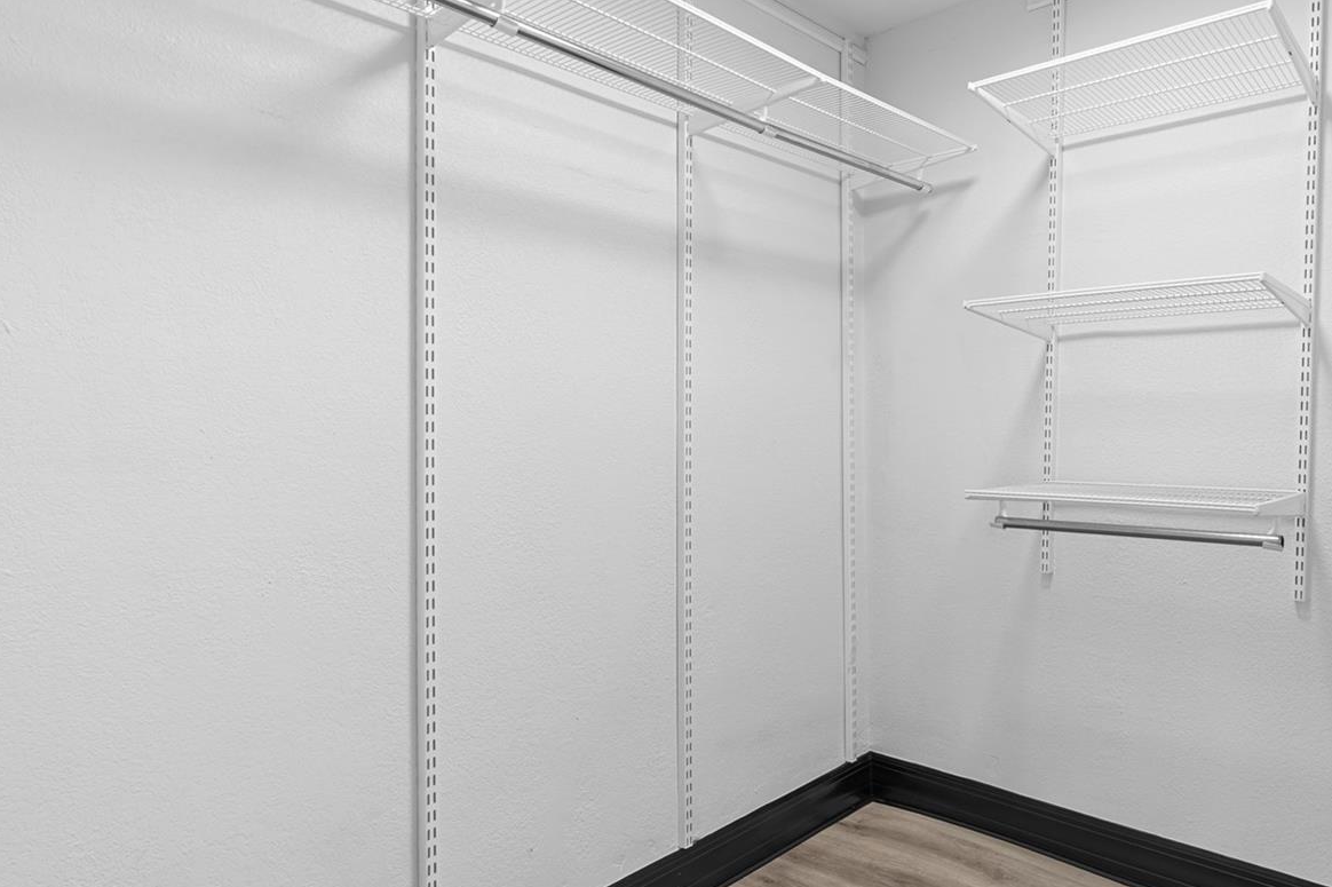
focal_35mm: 22
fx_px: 814
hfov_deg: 76.3
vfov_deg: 57.2
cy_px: 425
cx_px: 882
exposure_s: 1/2.5
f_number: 9
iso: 250
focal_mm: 16
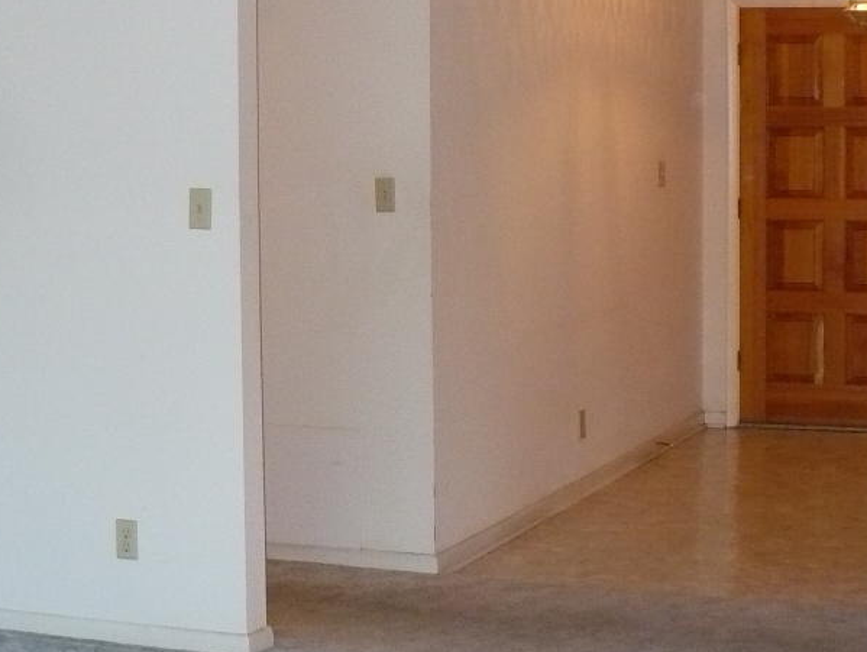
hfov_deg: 24.7
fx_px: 1980
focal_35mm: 79
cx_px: 488
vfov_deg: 18.6
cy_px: 170
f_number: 2.8
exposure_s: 1/30
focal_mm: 6.1
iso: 320
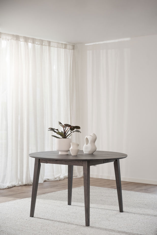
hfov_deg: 21.2
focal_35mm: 64
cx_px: 78
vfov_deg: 31.4
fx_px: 418
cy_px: 118
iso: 200
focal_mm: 64
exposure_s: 1/60
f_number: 4
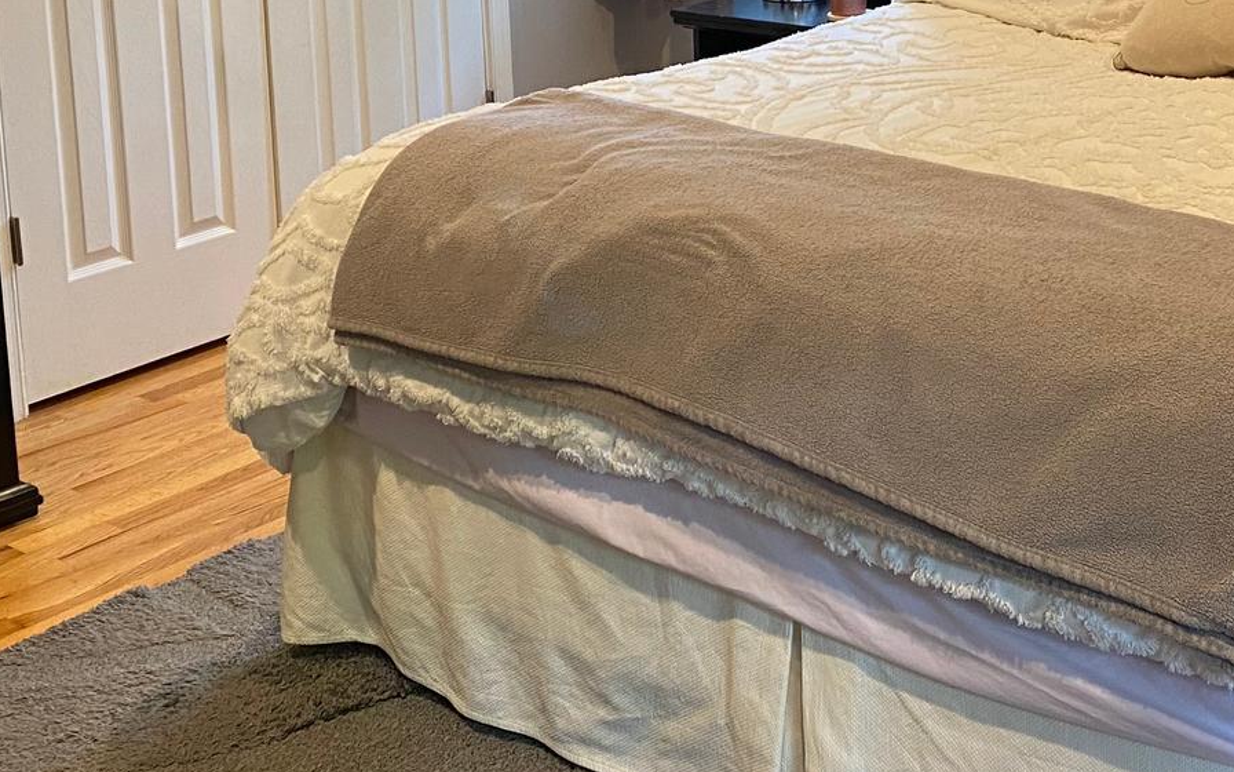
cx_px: 691
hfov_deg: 32.4
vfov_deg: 19.9
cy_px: -26
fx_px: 2119
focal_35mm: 63
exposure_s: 1/60
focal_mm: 4.25
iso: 160
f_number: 1.8
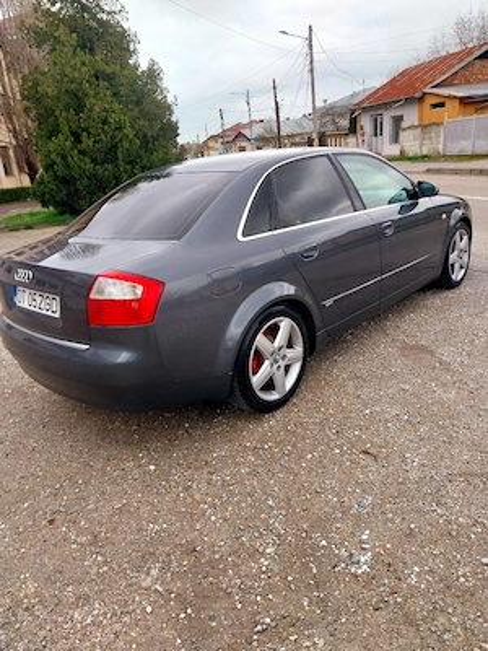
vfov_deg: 67.3
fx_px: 489
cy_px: 326
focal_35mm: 26
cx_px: 244
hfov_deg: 53.1
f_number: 1.8
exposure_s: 1/323
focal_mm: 4
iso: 25
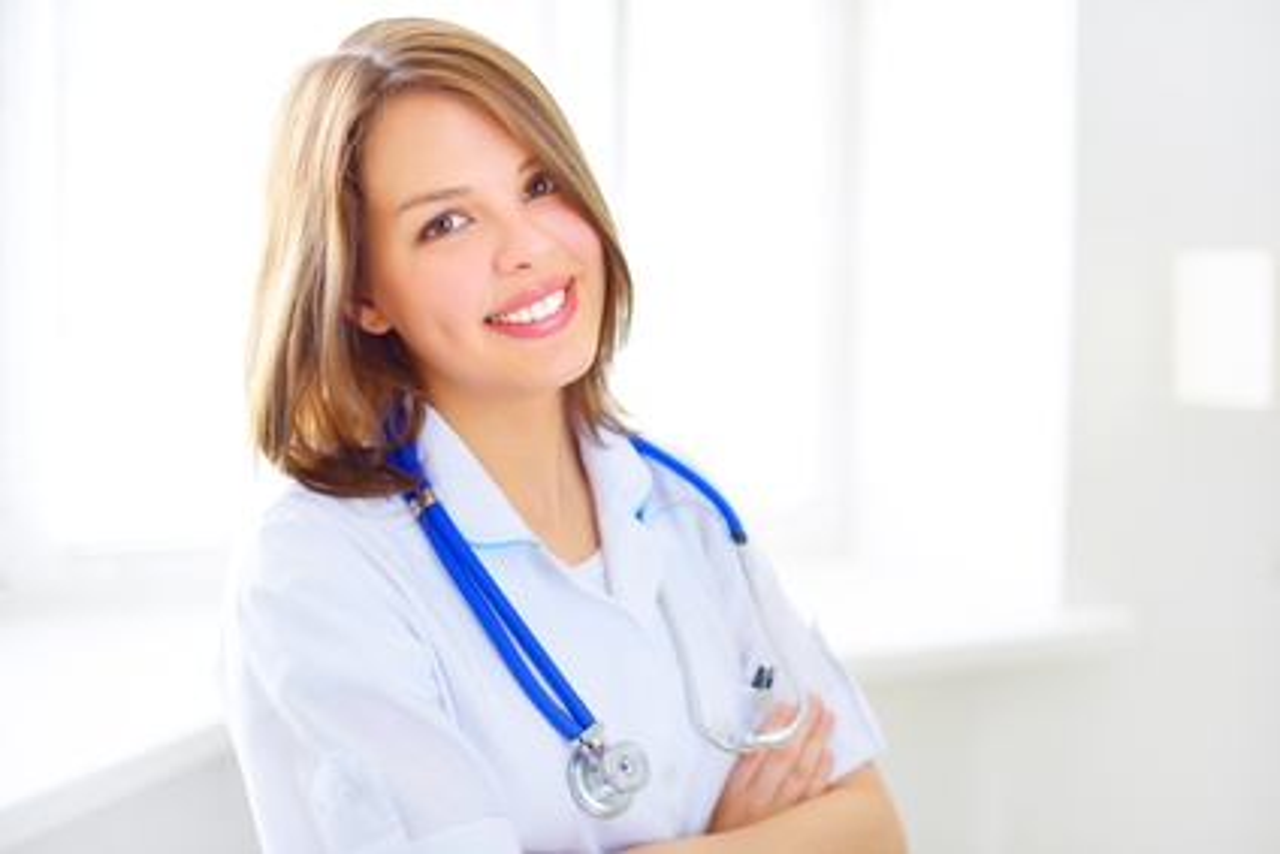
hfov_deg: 39.6
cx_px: 640
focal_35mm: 50
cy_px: 427
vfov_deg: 27.0
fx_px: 1778
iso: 125
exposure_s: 1/200
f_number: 2
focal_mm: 50
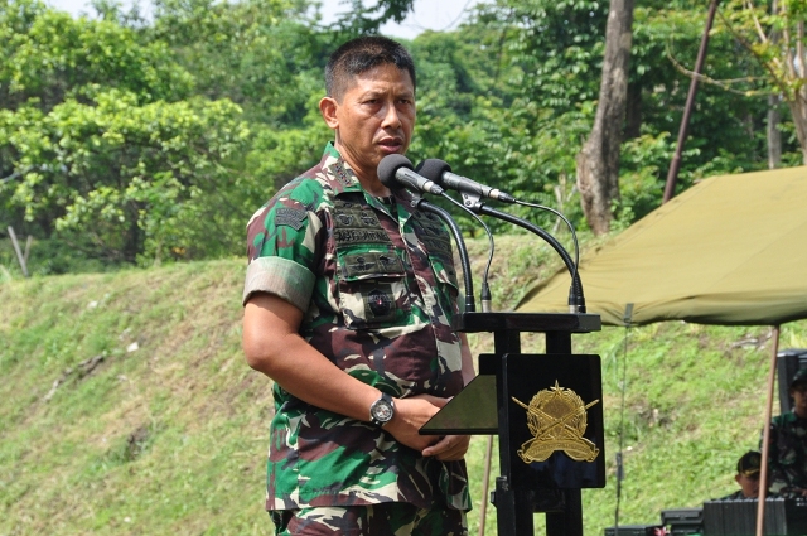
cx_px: 404
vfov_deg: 9.6
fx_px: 3190
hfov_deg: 14.4
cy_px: 268
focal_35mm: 142
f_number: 11
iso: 640
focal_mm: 95
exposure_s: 1/400
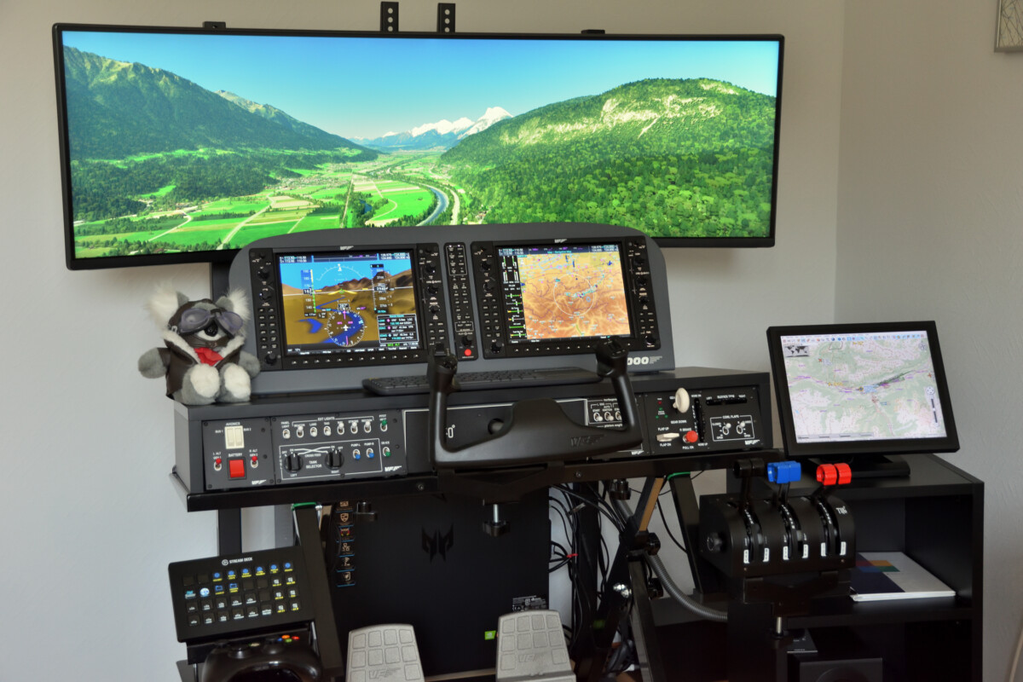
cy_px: 341
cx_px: 512
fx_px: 1492
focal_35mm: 52
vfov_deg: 25.8
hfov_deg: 37.9
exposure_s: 1/60
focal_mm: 35
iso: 720
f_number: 4.5
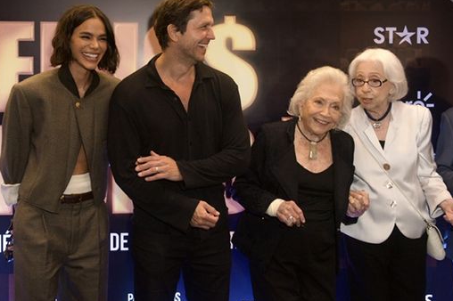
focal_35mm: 40
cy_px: 140
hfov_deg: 48.5
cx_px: 224
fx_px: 503
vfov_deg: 33.3
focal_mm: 35
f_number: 2.8
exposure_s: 1/320
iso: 2500
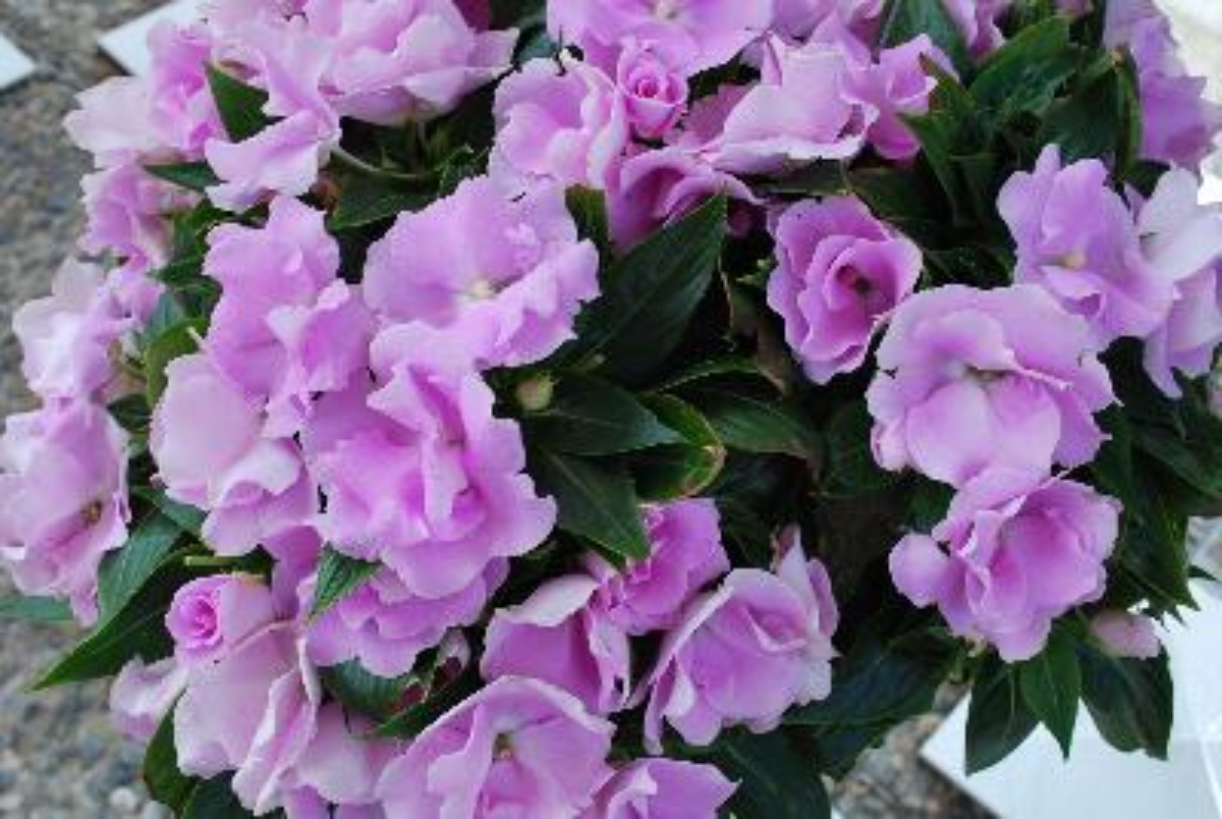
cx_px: 611
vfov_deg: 34.3
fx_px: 1326
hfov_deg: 49.5
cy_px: 410
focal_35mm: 39
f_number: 8
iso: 200
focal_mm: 26
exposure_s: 1/60
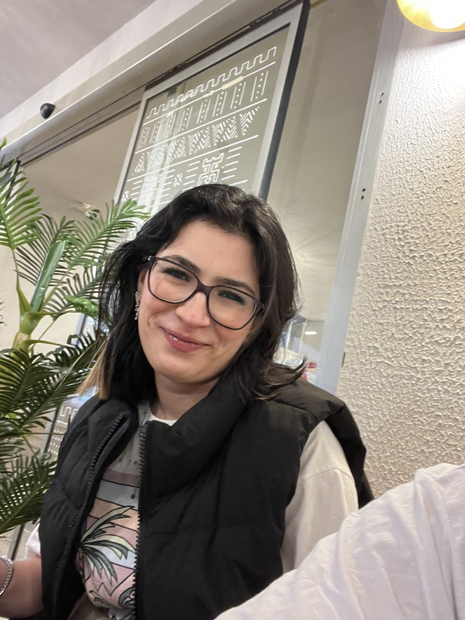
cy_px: 310
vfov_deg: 60.0
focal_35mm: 30
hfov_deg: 46.8
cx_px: 232
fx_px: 537
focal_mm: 2.71
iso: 320
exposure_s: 1/25
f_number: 2.2
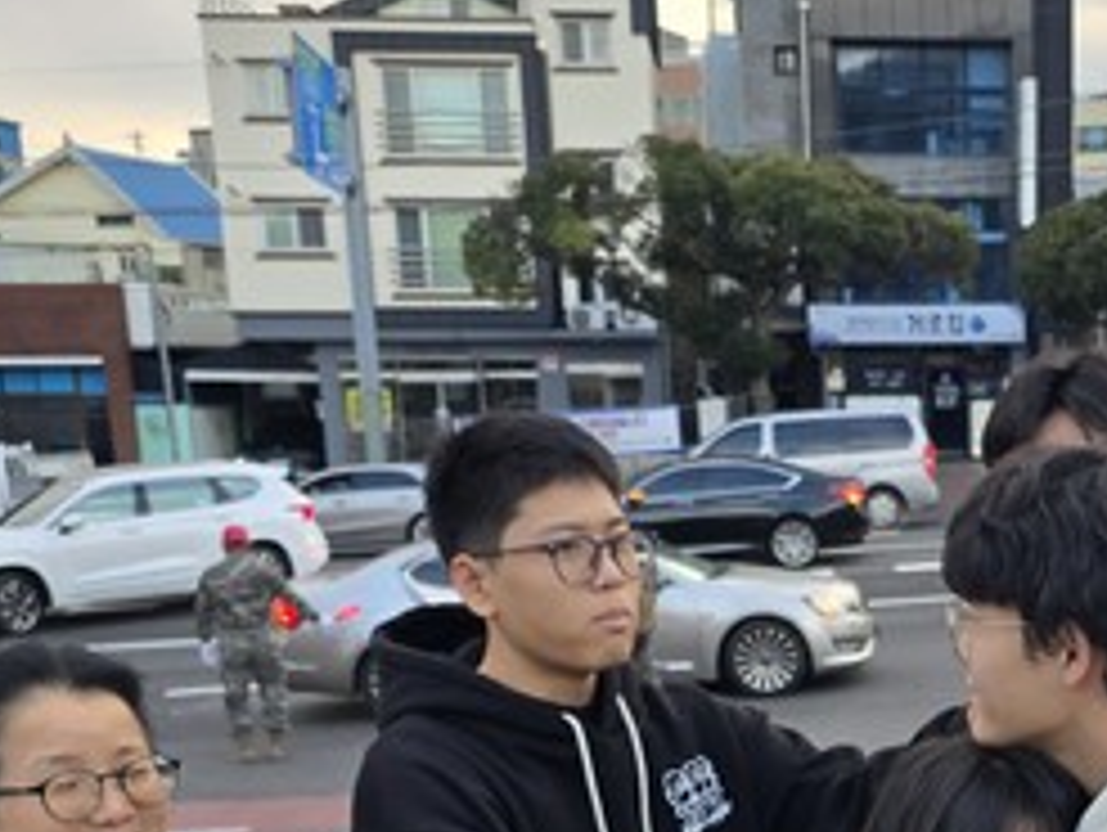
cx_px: 963
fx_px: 1793
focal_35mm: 56
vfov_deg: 24.9
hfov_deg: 32.8
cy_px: 828
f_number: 1.7
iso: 80
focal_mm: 6.3
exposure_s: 1/180
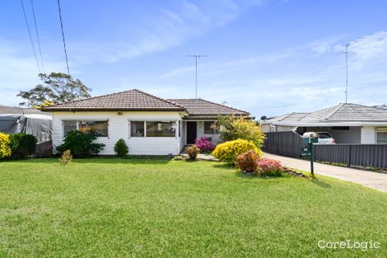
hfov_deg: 96.8
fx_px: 172
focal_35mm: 16
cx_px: 194
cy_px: 129
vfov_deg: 73.7
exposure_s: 1/100
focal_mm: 16
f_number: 11
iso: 400
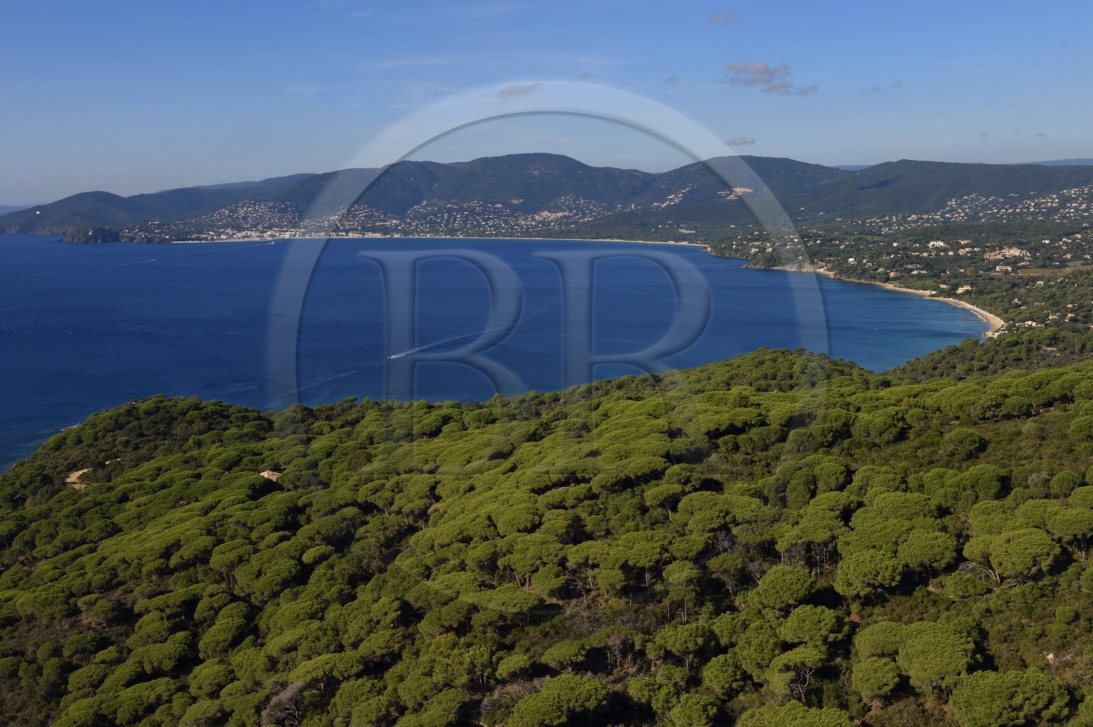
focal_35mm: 40
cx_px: 546
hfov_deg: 48.5
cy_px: 364
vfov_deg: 33.3
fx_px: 1213
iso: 400
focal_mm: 40
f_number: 9
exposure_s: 1/1250
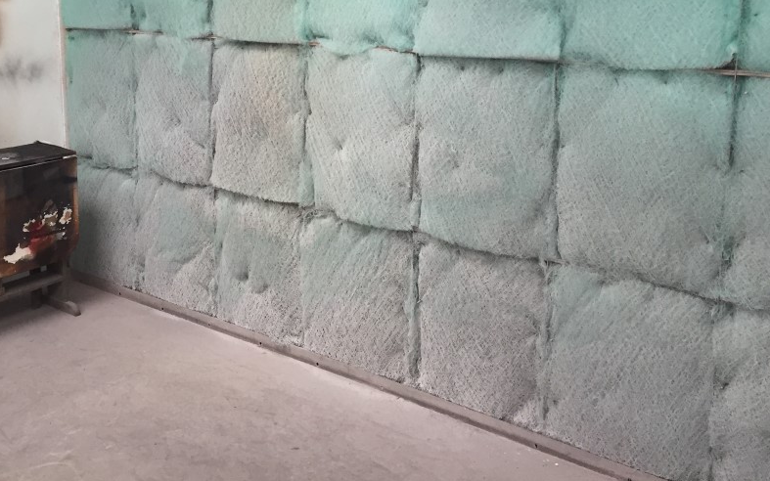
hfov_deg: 49.2
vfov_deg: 31.3
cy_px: 108
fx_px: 839
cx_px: 340
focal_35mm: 40
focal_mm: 4.15
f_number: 2.2
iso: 50
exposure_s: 1/30
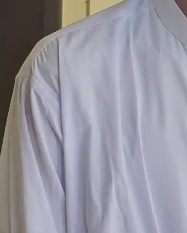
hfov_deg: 4.7
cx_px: 227
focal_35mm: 328
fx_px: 2267
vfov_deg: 5.9
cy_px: 7
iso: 50
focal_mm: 5.85
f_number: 1.63
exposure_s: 1/710
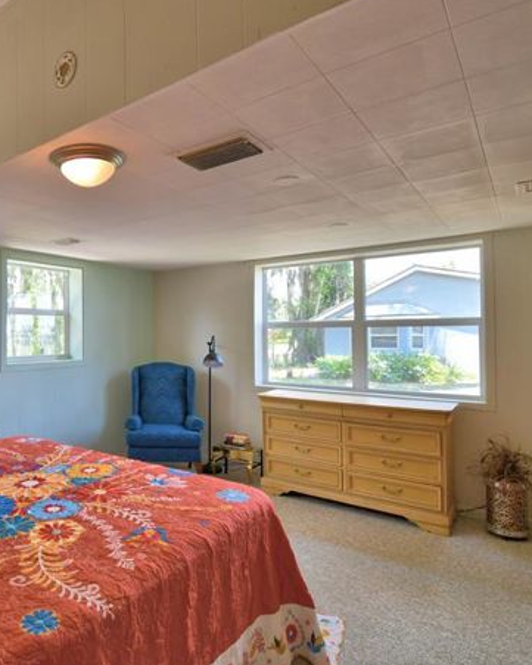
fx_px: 433
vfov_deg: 75.0
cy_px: 324
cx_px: 123
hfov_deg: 59.2
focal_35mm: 22
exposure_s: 1/125
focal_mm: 10
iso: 280
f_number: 4.5
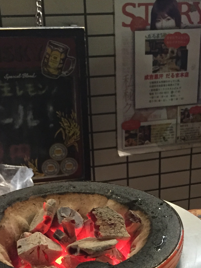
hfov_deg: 21.6
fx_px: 519
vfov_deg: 28.1
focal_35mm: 67
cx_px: 164
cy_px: 230
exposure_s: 1/20
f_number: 2.2
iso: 250
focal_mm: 4.15
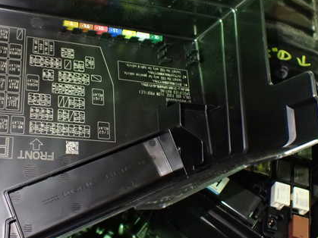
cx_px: 116
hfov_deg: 43.5
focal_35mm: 43
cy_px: 111
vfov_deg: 33.6
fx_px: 395
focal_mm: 5.4
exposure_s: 1/30
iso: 1250
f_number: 2.3
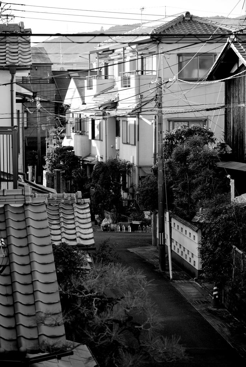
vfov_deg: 18.2
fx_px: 1150
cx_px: 123
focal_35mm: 112
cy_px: 184
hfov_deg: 12.2
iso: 100
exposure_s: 1/80
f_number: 4.2
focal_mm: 75
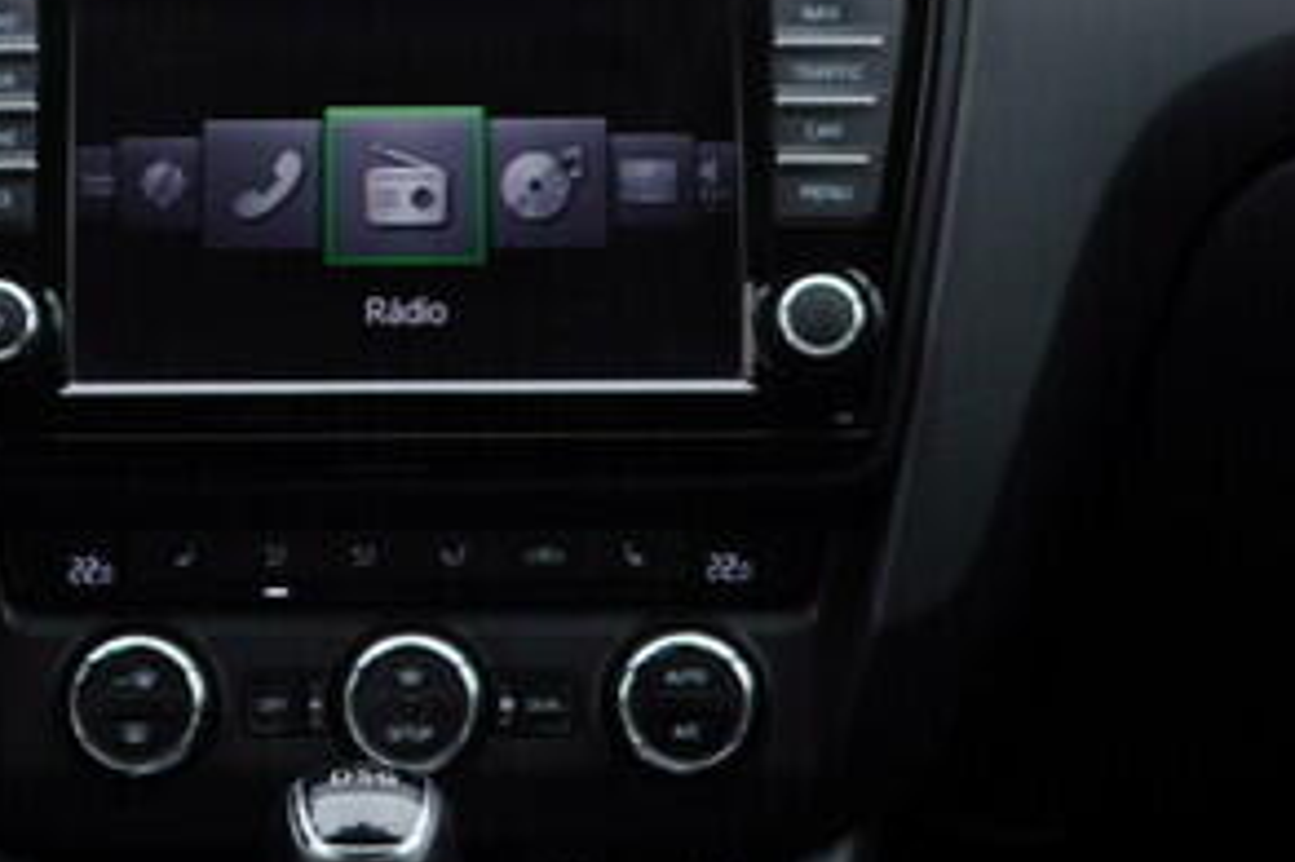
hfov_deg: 16.2
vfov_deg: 10.8
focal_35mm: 126
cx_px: 252
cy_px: 95
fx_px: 4530
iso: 125
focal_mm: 24
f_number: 3.2
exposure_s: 1/50
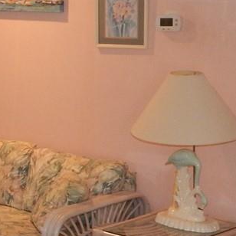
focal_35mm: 101
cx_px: -175
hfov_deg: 15.1
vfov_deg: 17.2
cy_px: 110
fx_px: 779
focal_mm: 4
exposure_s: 1/30
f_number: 3
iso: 200
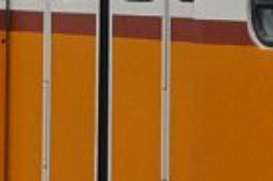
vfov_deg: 3.4
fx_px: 3063
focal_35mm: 405
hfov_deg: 5.1
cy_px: -41
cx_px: 112
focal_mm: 35
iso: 1400
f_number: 4.5
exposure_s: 1/500
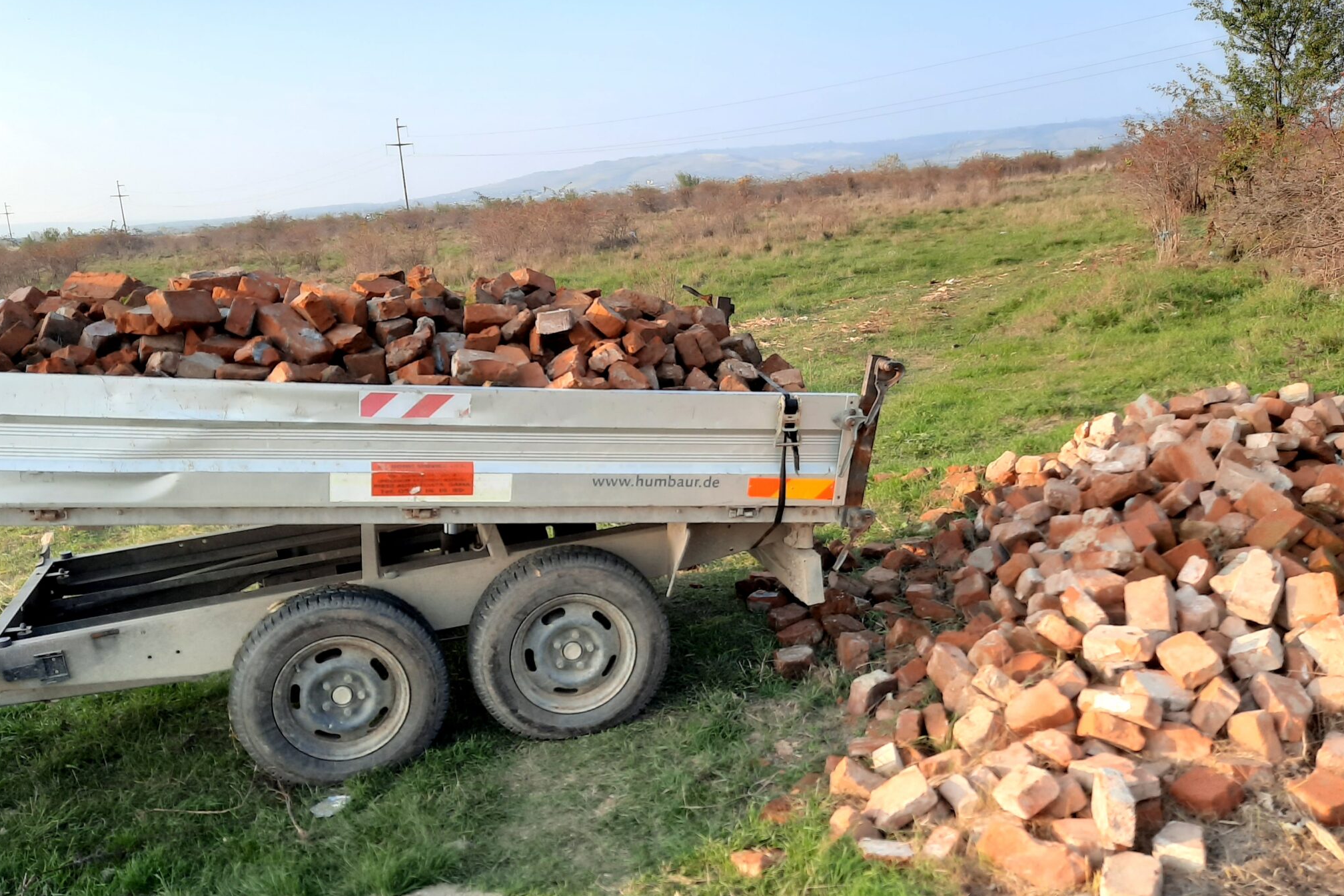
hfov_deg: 57.2
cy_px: 493
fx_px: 1232
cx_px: 647
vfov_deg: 39.9
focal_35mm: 33
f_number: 2
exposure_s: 1/322
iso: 32
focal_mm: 4.6
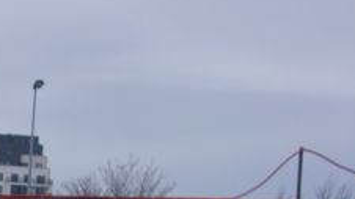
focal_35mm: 133
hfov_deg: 13.8
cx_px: -350
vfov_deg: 8.2
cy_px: 524
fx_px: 1252
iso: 125
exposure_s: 1/2000
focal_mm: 10.4
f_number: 1.8
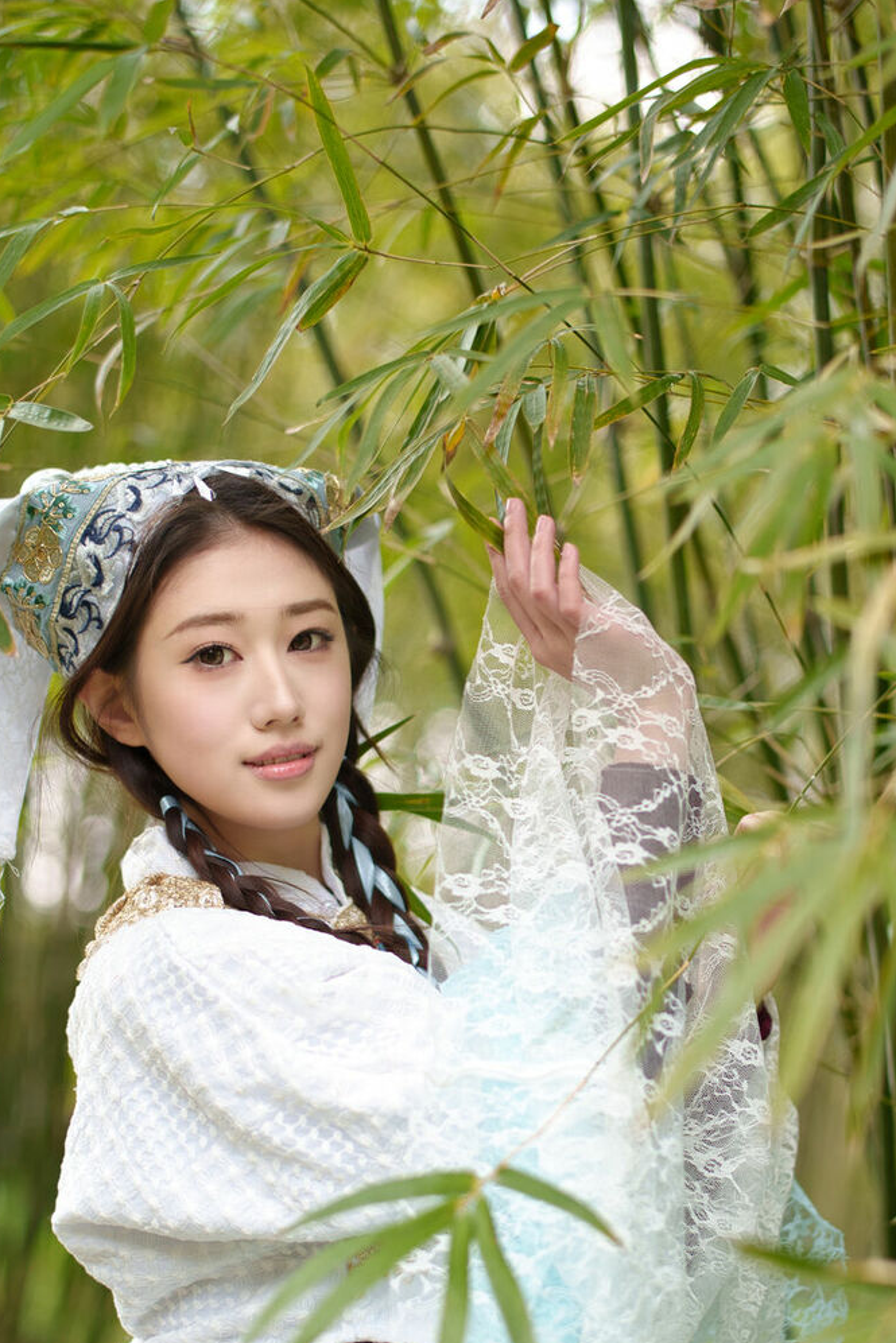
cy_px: 872
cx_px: 517
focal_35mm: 79
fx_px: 2948
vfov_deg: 25.6
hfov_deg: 17.3
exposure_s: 1/400
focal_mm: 50
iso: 100
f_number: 1.4
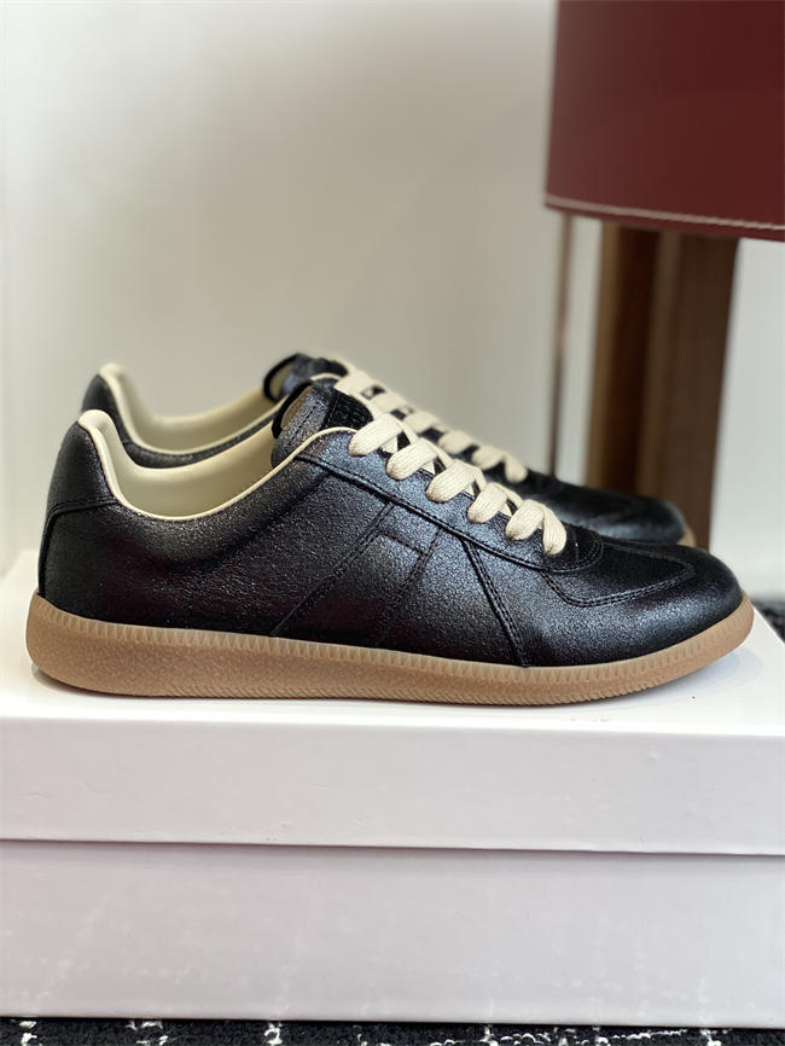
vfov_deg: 36.8
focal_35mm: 52
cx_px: 392
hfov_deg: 28.0
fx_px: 1572
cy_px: 523
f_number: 2
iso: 80
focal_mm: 6
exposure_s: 1/122
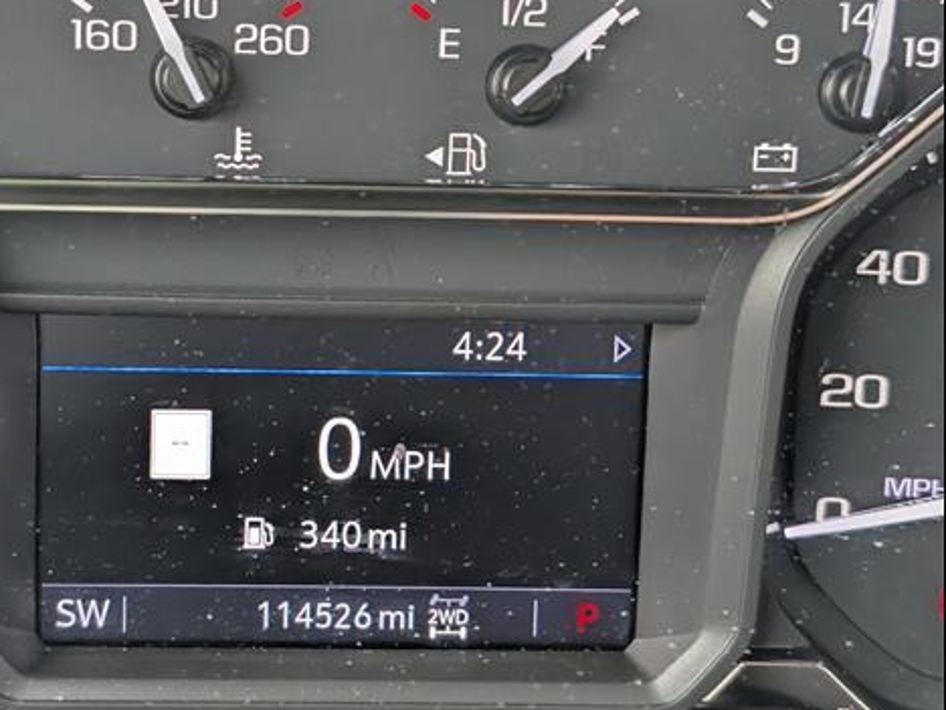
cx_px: 301
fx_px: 1831
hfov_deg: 28.7
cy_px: 346
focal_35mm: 67
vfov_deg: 21.9
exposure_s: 1/455
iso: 562
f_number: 1.68
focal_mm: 6.9
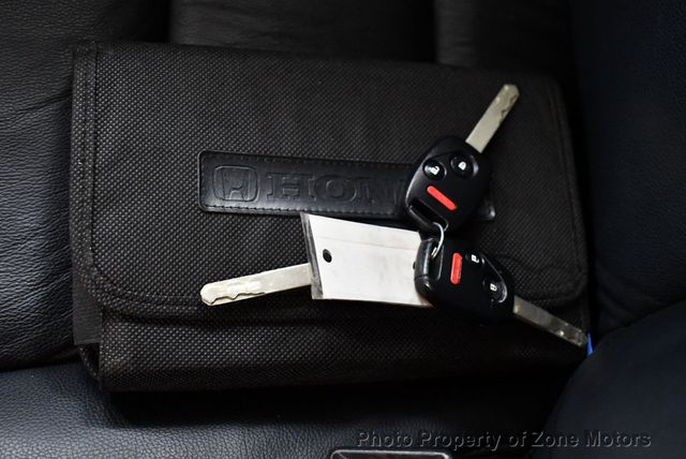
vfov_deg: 28.1
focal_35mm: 48
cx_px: 343
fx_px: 915
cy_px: 230
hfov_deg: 41.1
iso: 3200
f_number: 3.8
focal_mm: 24
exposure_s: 1/80
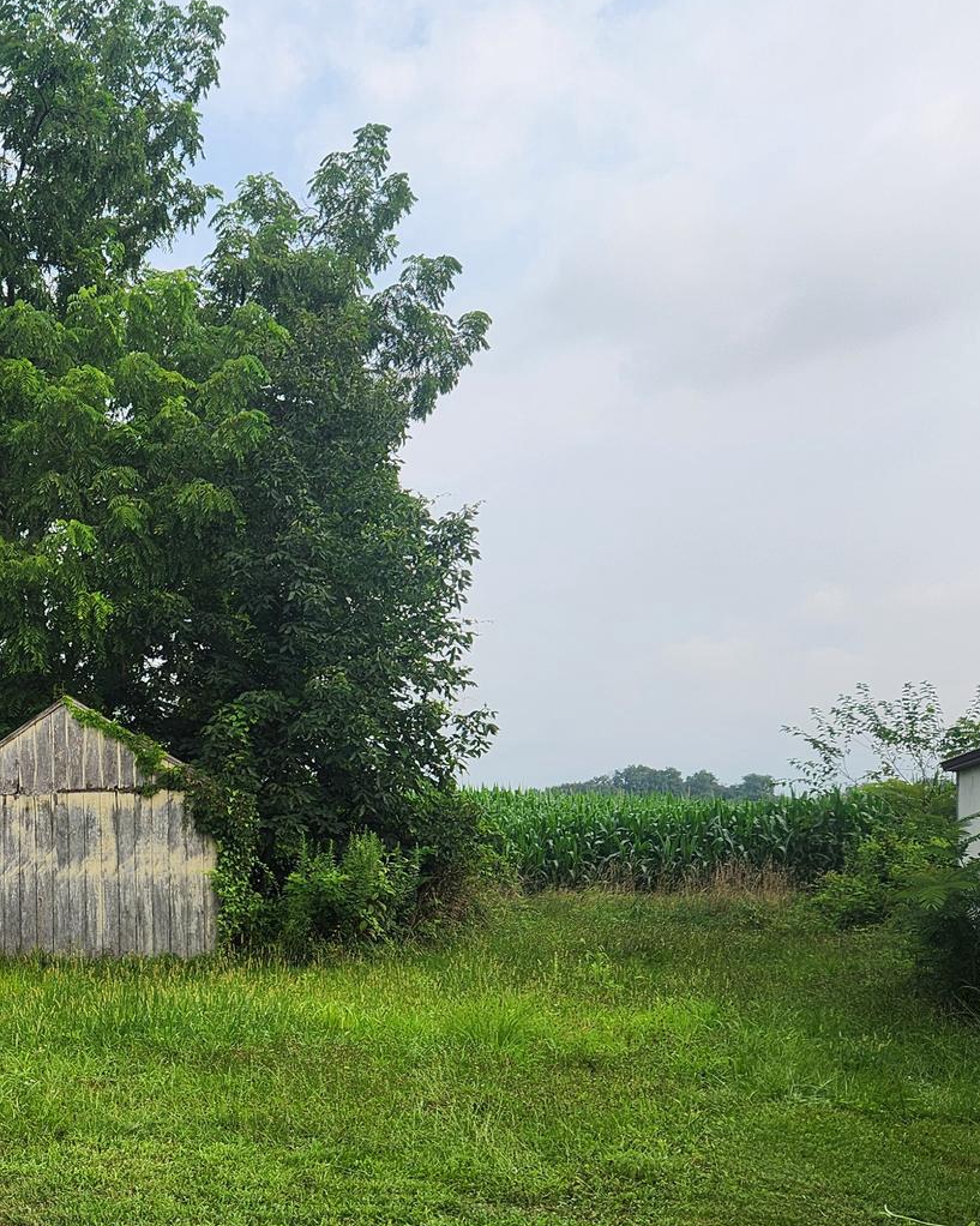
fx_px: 1632
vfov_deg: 40.2
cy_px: 891
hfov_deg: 30.2
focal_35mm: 45
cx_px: -77
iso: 20
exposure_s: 1/1167
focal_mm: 5.4
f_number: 1.8
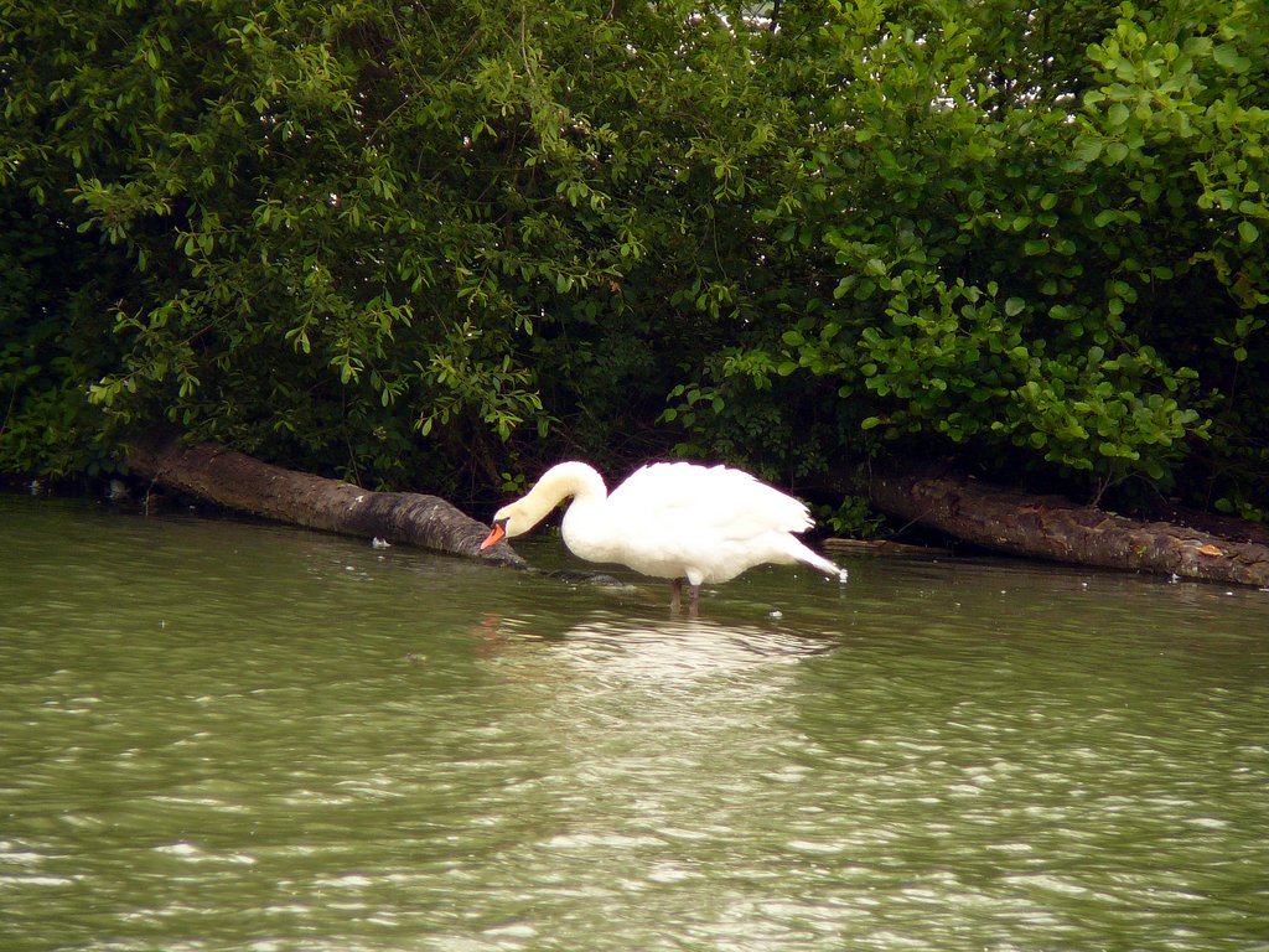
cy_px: 476
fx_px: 12024
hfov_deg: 6.0
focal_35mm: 328
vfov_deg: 4.5
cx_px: 634
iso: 80
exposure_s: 1/80
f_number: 4.2
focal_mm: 48.8
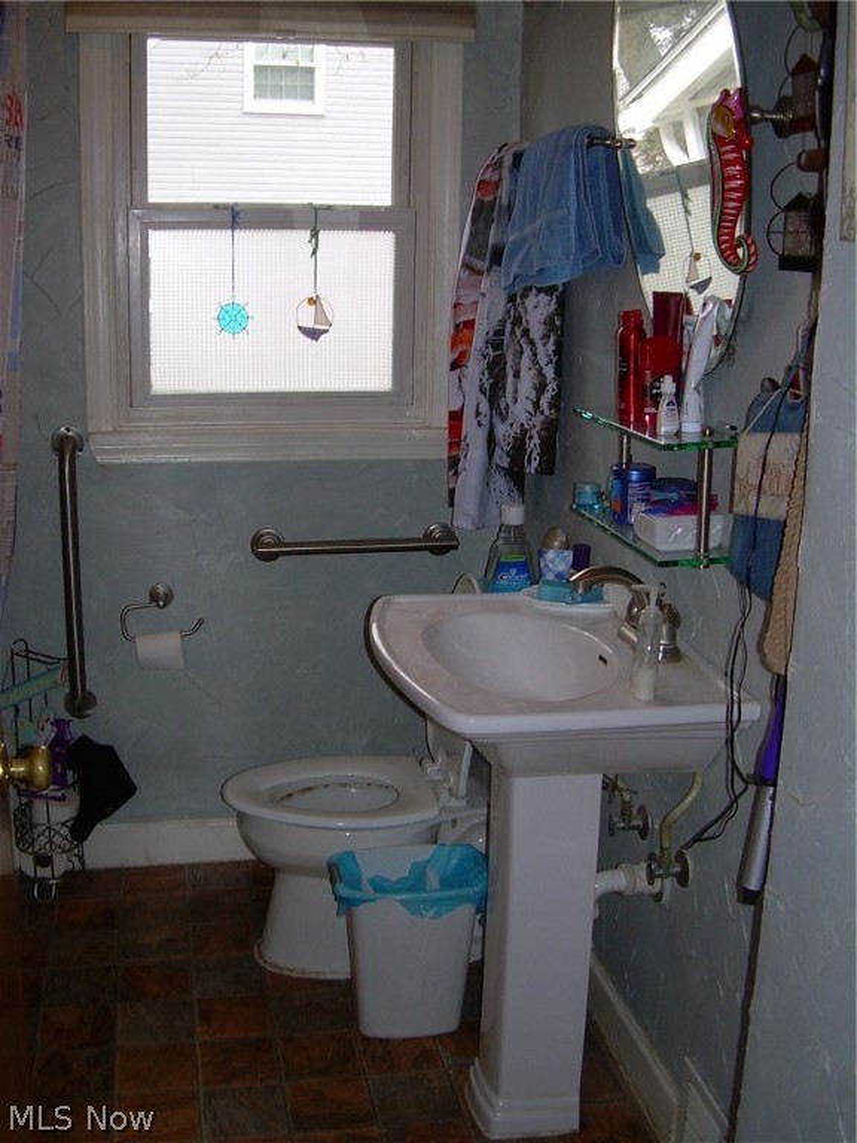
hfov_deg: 37.7
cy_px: 572
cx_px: 428
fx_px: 1254
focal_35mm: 38
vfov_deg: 49.0
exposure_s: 1/60
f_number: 2.8
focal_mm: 6.3
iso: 50
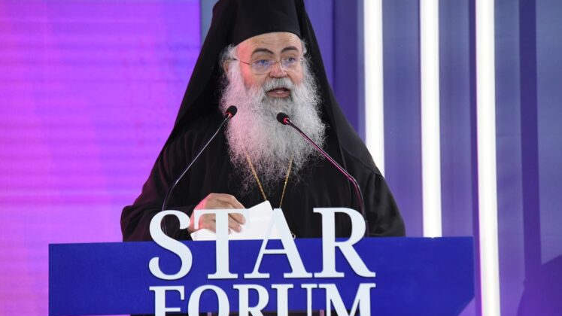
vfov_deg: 3.7
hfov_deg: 6.6
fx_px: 4858
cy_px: 158
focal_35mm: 326
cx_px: 281
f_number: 5.6
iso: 6400
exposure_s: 1/500
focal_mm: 310
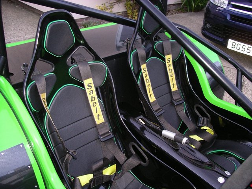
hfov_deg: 50.1
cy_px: 94
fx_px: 269
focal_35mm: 37
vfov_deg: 38.7
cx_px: 126
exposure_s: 1/40
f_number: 2.8
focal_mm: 7.8
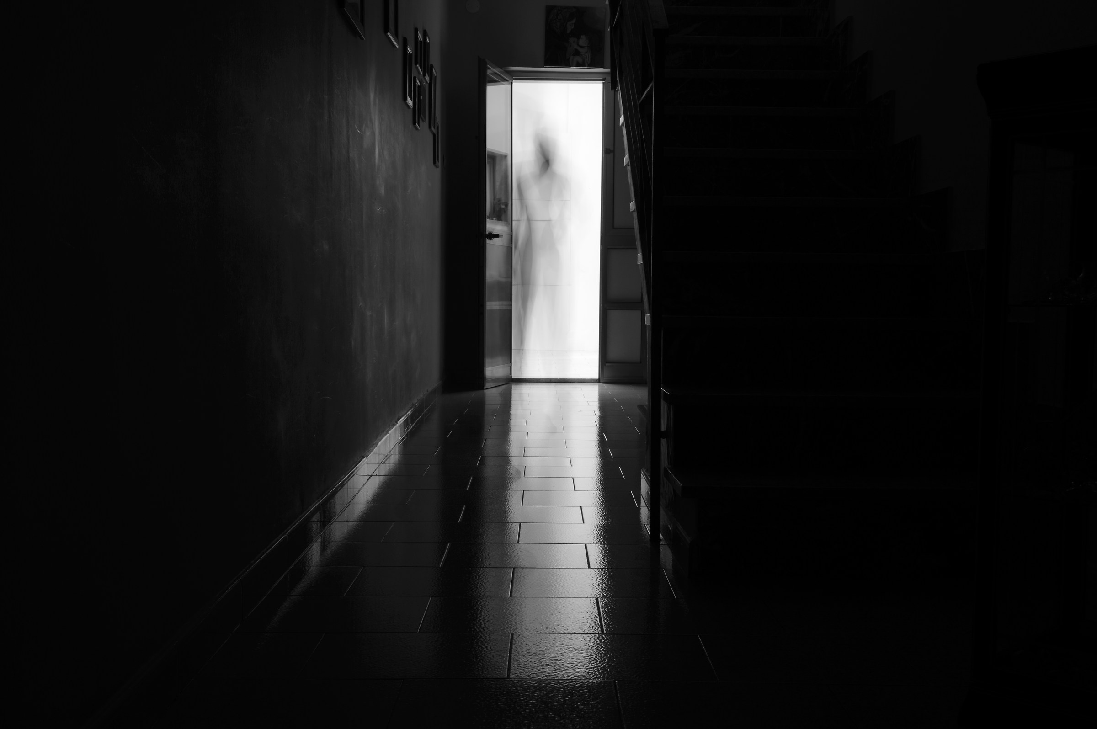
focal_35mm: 36
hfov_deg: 53.2
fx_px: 1096
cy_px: 364
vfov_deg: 36.8
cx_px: 548
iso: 100
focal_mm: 24
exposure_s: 5
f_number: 13
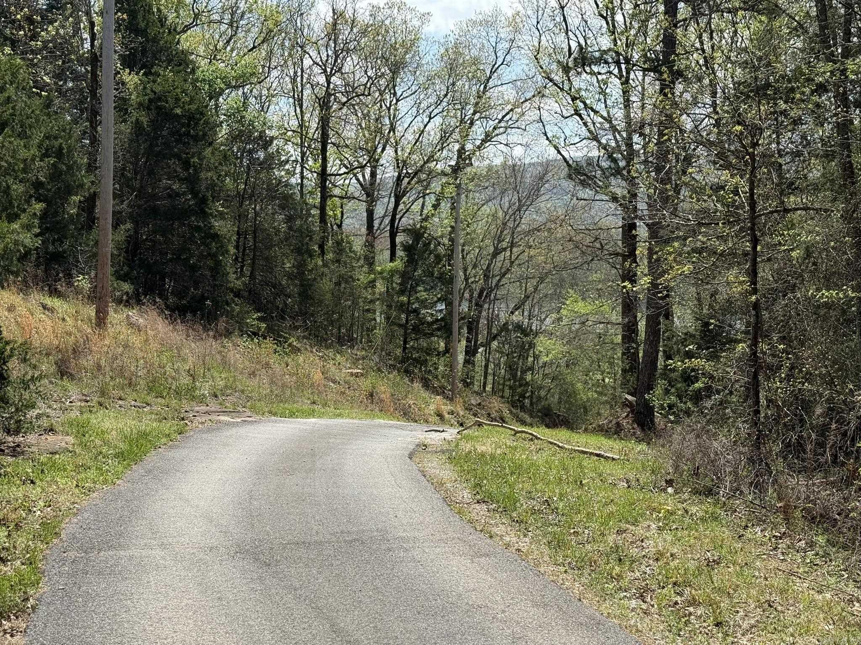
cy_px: 322
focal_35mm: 48
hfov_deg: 39.7
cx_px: 430
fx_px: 1194
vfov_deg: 30.3
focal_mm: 6.76
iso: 100
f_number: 1.78
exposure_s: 1/4878
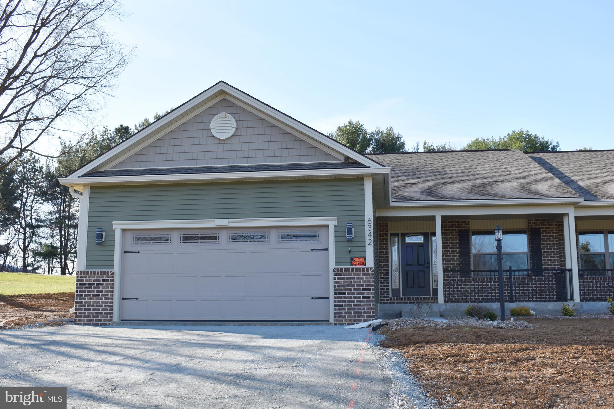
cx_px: 307
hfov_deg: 51.3
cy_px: 204
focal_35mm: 38
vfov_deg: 35.5
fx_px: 639
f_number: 6.3
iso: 100
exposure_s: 1/200
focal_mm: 25
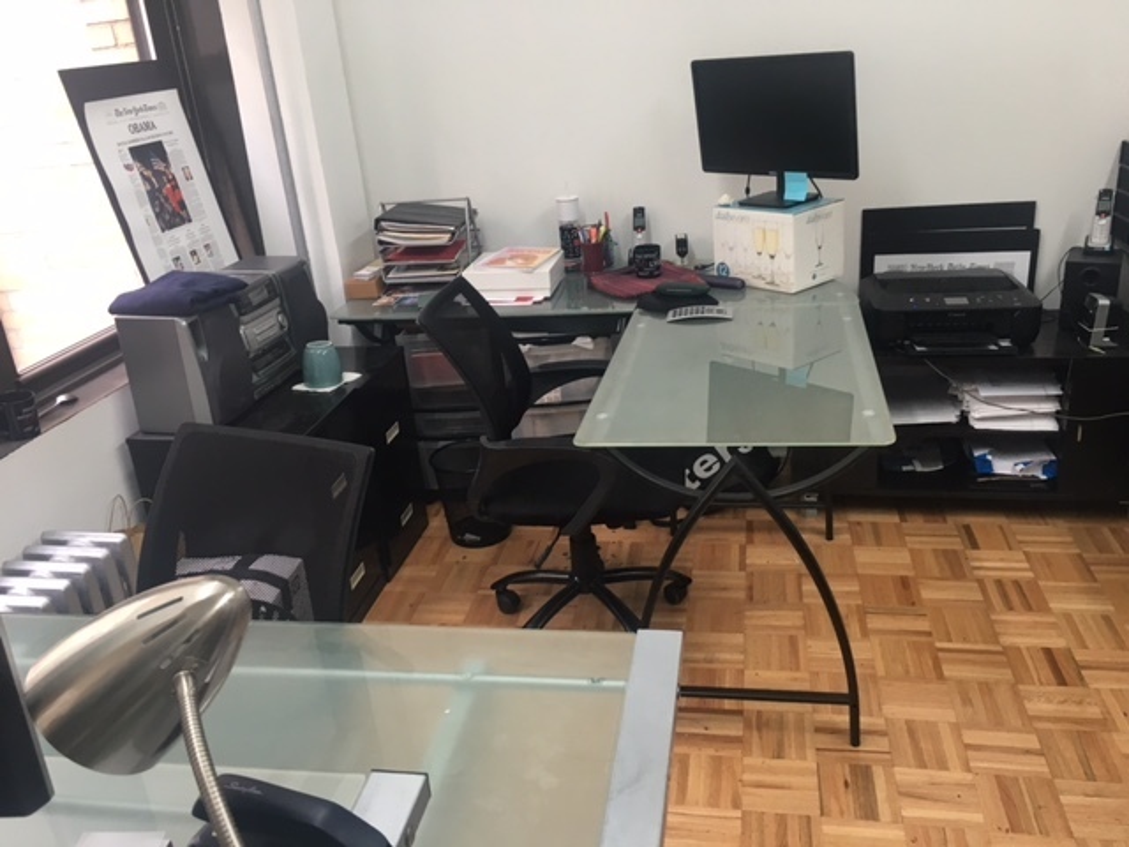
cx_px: 564
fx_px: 946
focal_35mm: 29
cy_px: 424
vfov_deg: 48.2
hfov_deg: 61.7
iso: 64
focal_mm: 4.15
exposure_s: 1/30
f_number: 2.2
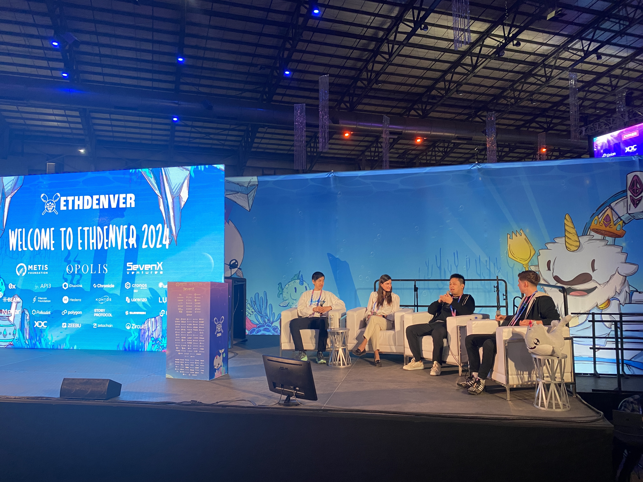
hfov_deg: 67.3
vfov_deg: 53.1
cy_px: 241
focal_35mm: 26
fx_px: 483
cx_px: 322
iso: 160
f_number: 1.8
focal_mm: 4.25
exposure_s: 1/60
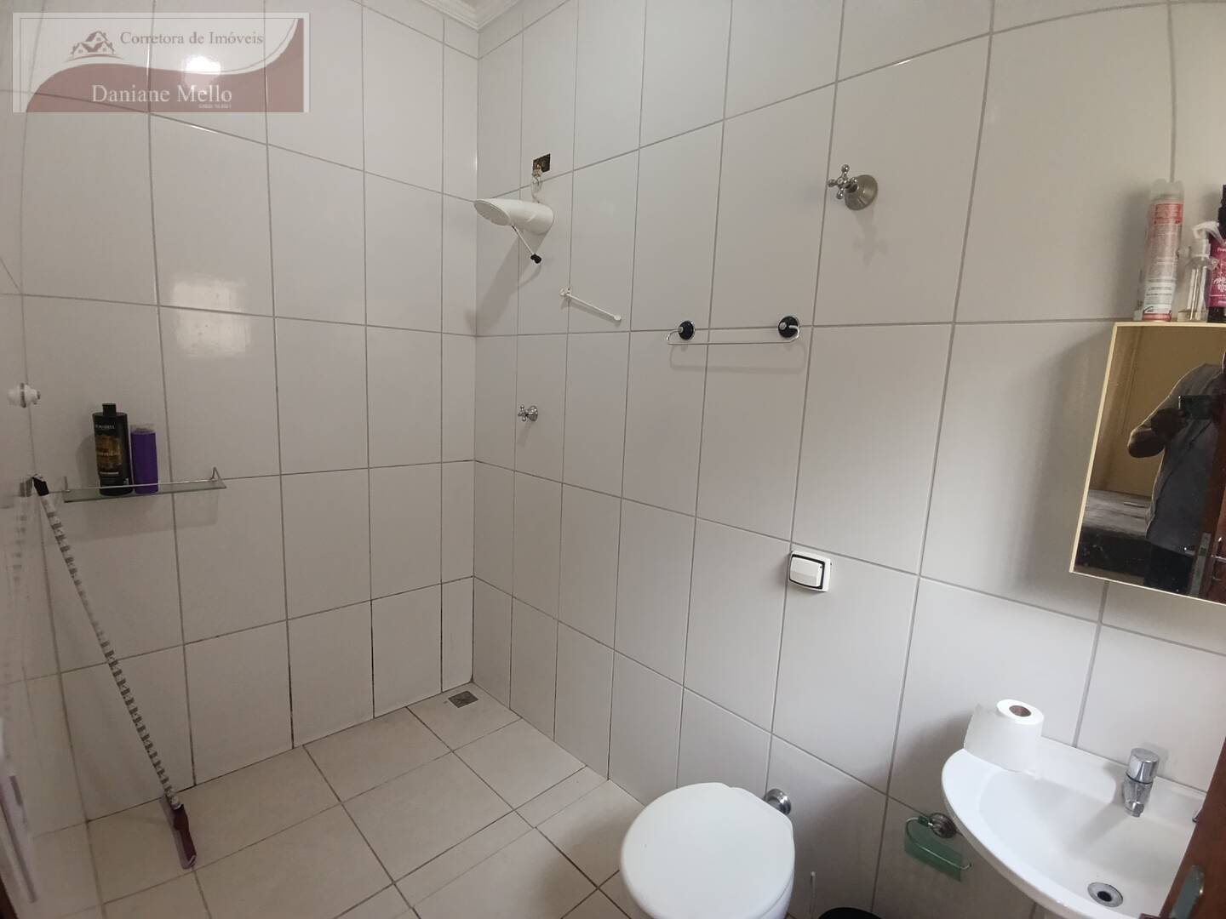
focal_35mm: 16
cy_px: 460
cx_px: 613
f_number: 2.2
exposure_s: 1/60
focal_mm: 1.65
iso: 400
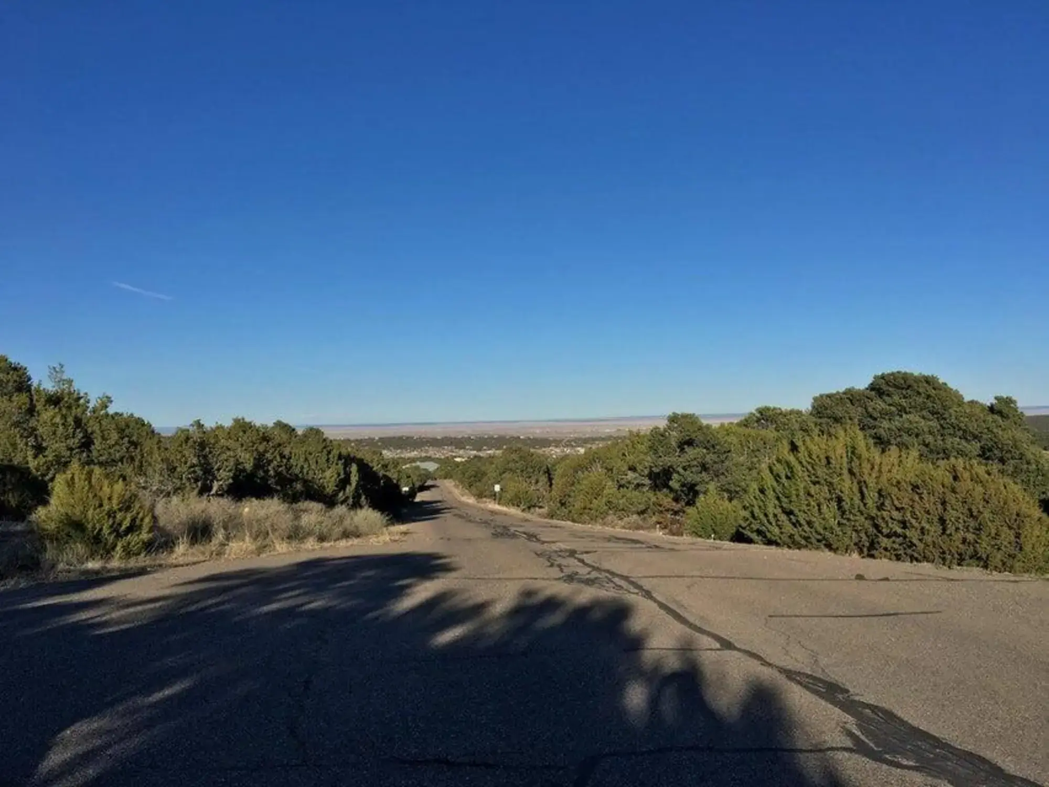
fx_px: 879
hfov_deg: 61.6
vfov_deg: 48.2
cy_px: 394
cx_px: 524
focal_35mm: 29
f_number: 2.2
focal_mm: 4.15
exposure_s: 1/2137
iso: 25
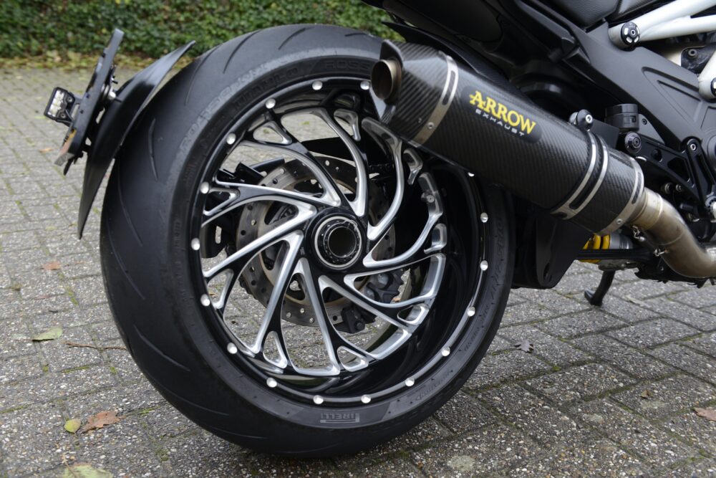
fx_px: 756
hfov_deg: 50.7
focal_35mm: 38
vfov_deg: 35.1
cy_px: 239
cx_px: 358
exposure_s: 1/60
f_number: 4.5
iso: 800
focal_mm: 38
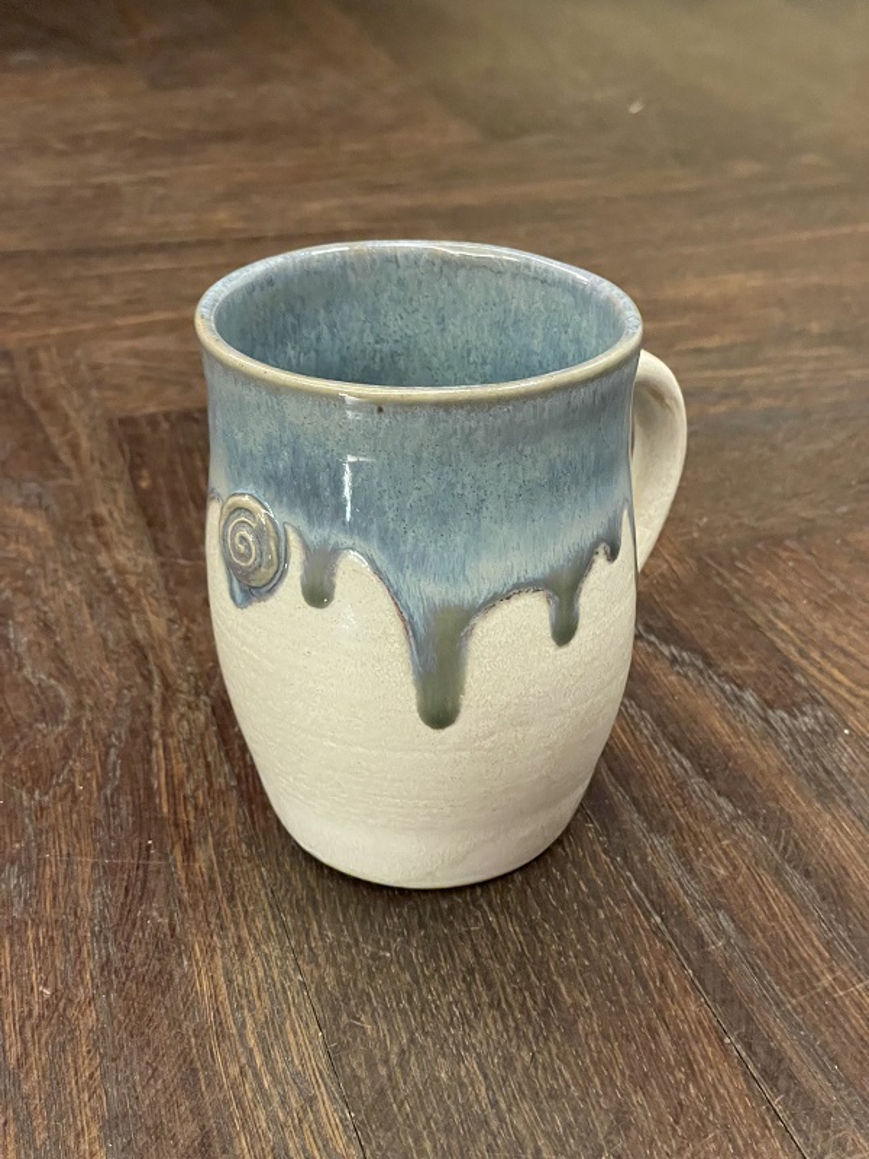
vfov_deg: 36.8
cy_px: 580
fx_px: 1741
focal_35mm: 52
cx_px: 434
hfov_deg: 28.0
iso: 1000
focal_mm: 6
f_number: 2
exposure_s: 1/40
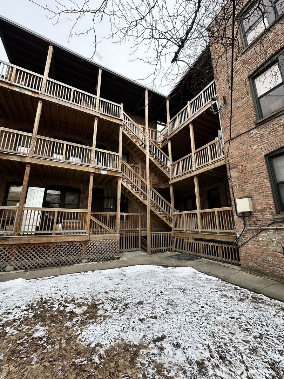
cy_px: 190
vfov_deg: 102.1
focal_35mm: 14
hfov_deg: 85.7
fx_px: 153
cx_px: 142
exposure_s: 1/99
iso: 40
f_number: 2.2
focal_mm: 2.22
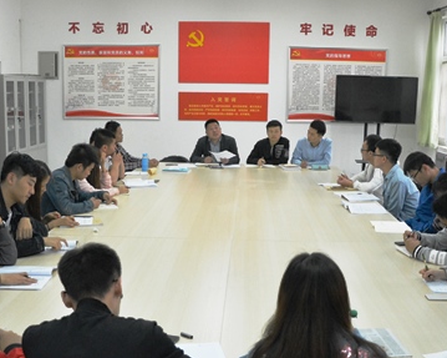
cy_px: 218
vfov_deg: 17.5
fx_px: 1162
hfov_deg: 21.8
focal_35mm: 88
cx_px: 222
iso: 4000
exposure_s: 1/400
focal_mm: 35
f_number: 4.5
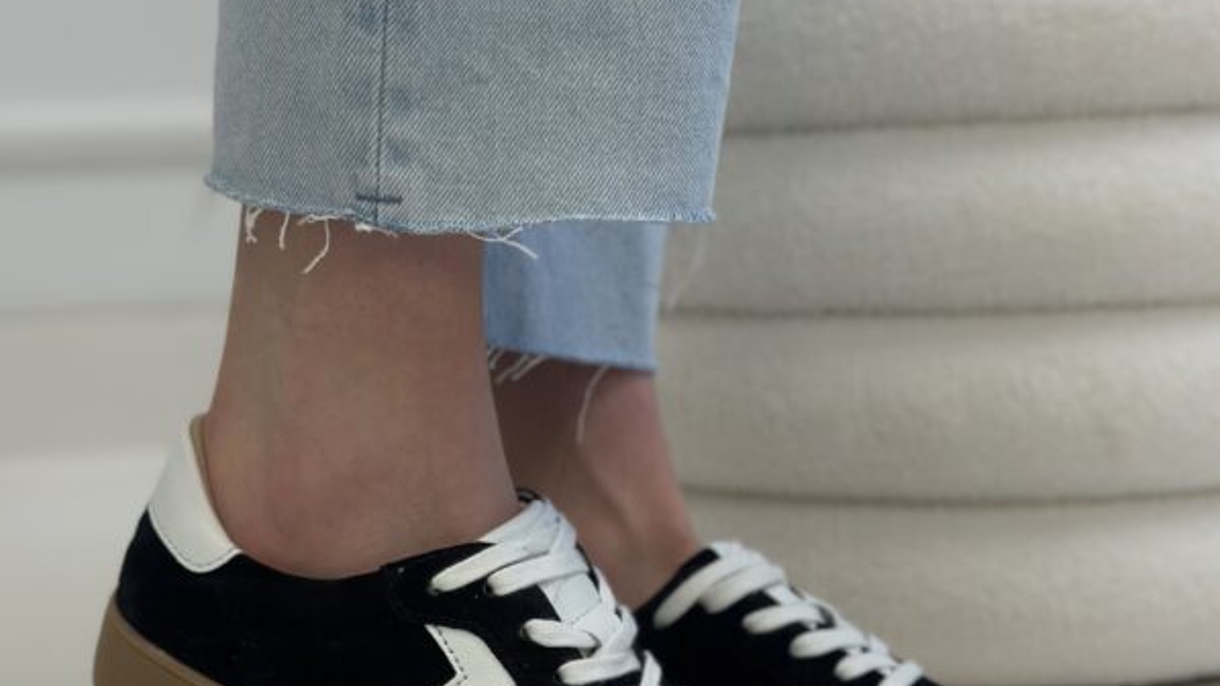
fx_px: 2264
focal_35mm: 70
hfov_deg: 30.2
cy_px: 435
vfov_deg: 17.2
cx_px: 610
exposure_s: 1/100
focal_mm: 6.86
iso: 100
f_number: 1.78
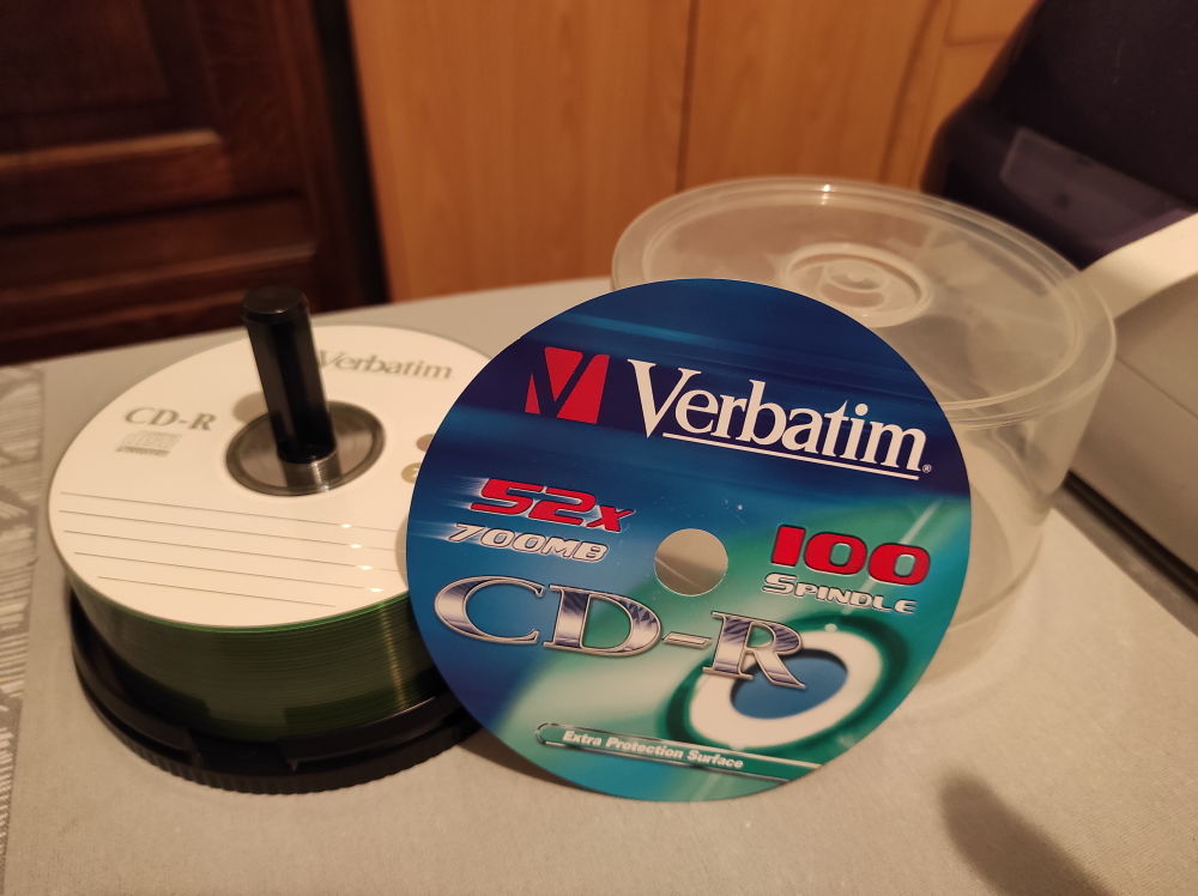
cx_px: 599
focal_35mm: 25
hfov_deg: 69.4
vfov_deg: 54.8
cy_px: 448
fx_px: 864
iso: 875
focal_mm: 5.43
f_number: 1.89
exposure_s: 1/33
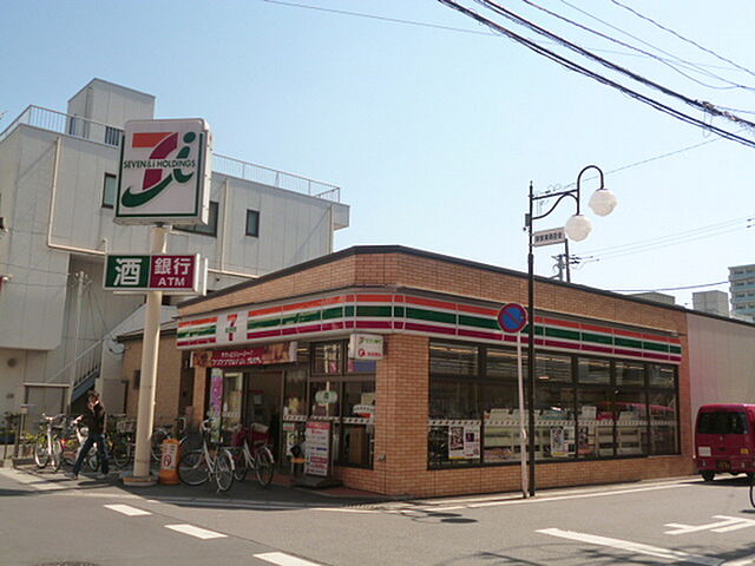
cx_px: 378
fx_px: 698
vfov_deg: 44.2
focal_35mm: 32
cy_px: 283
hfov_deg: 56.8
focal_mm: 5.7
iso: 160
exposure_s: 1/1300
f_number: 2.9
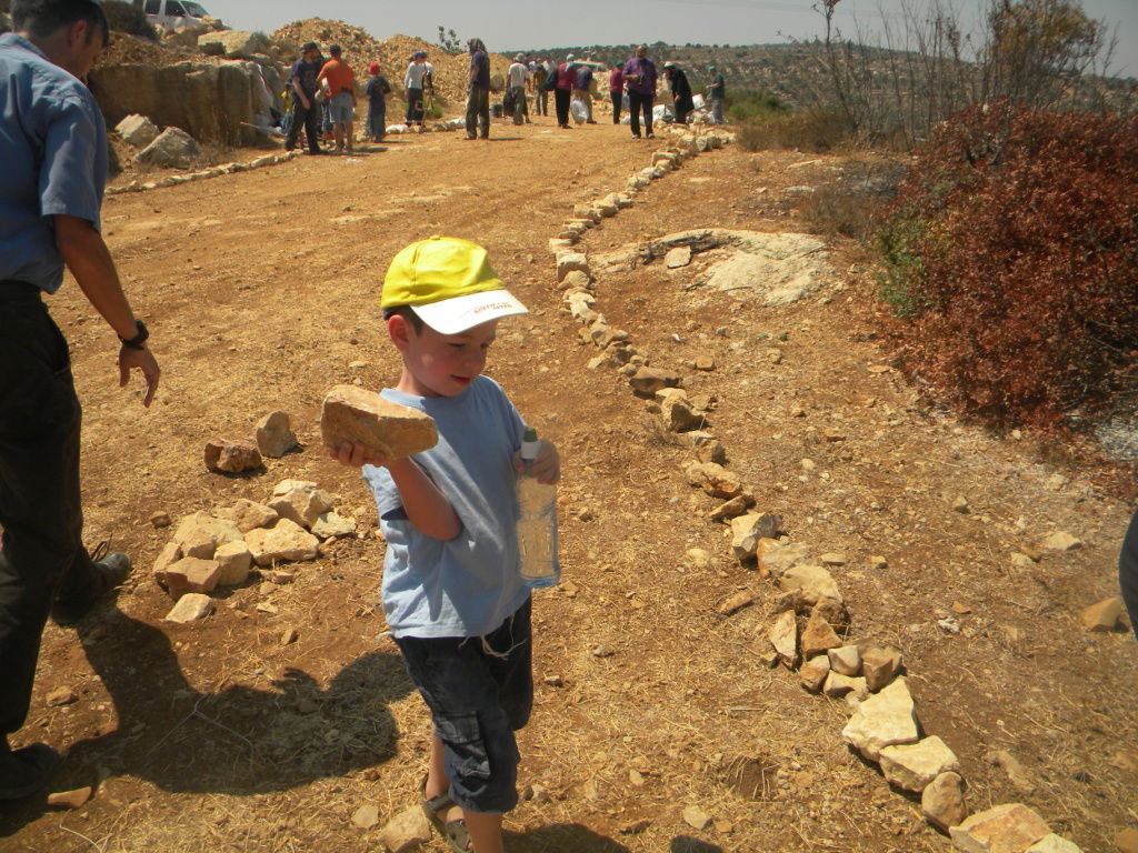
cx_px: 569
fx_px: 920
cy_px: 426
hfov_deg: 63.4
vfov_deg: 49.7
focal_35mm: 28
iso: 80
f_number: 7
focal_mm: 5
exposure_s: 1/460
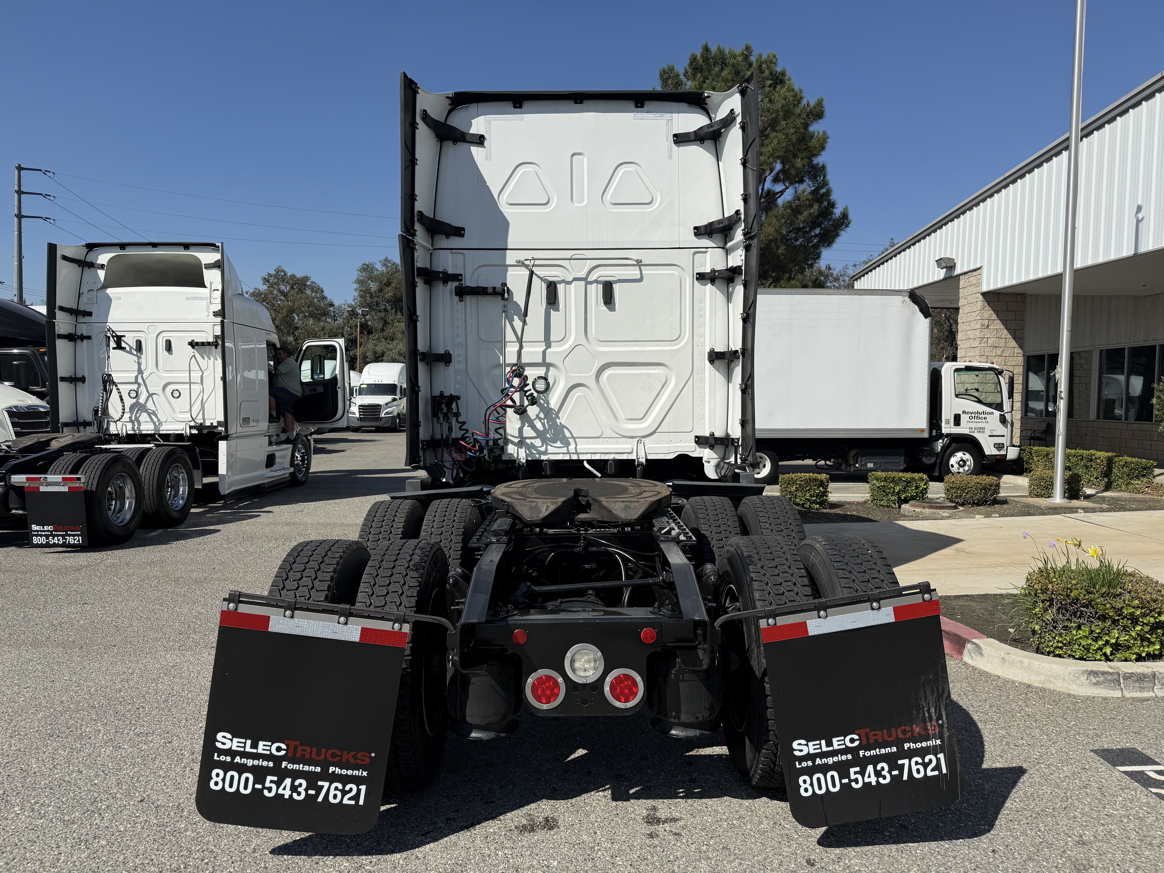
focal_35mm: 24
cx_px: 582
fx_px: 807
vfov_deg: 56.8
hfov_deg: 71.6
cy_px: 436
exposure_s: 1/7353
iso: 80
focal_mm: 6.76
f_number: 1.78
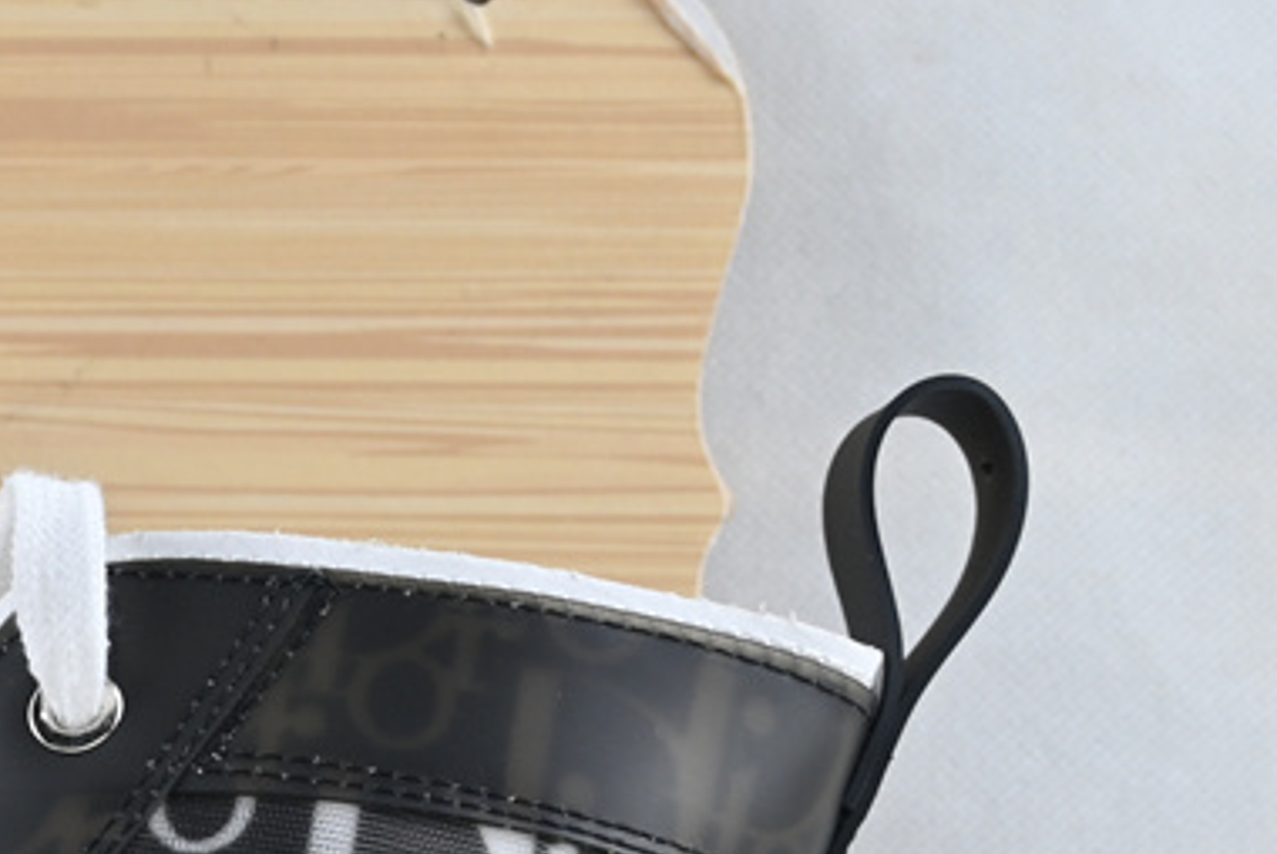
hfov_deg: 15.6
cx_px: -309
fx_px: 4450
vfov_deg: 10.6
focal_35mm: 125
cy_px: 1305
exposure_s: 1/50
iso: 100
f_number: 4.5
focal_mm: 26.5
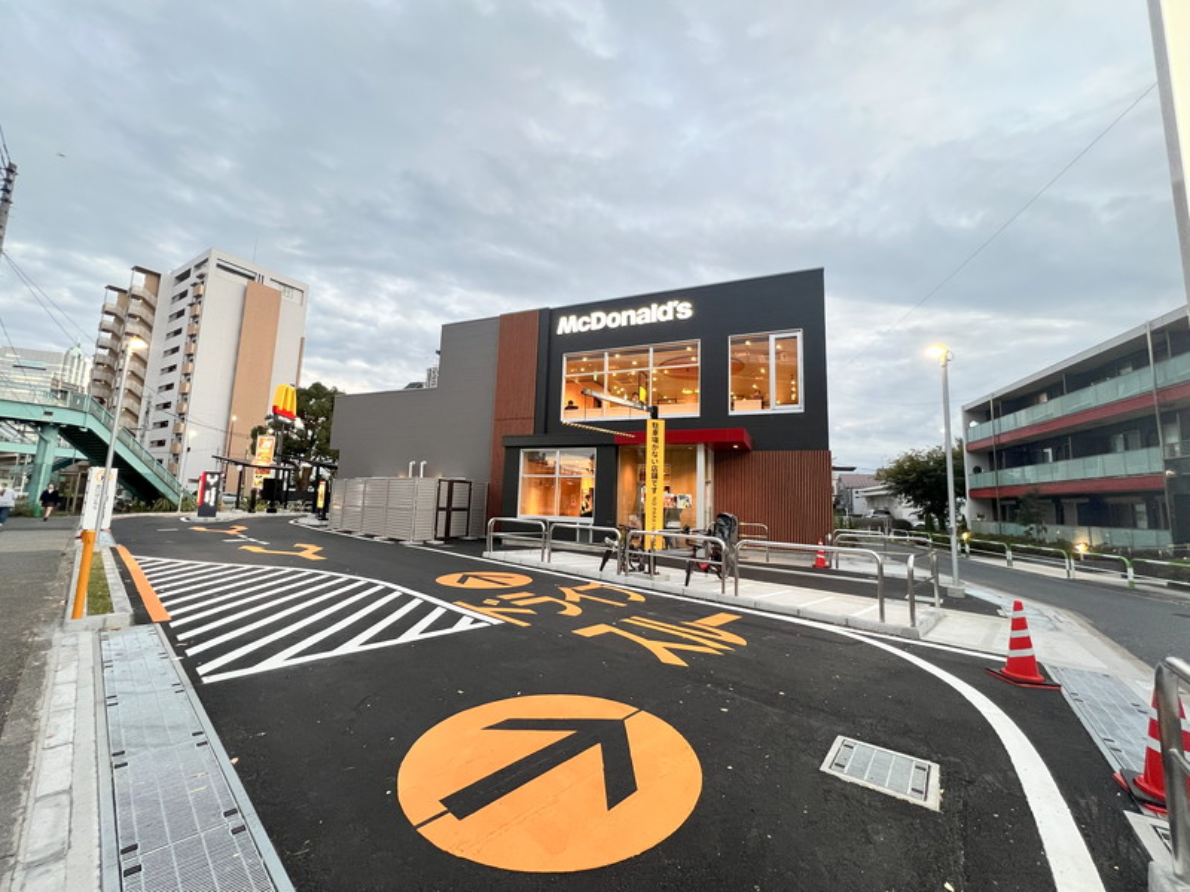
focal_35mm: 14
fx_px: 481
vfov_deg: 85.7
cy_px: 446
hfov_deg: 102.1
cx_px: 595
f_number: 1.8
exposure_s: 1/100
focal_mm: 1.57
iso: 200
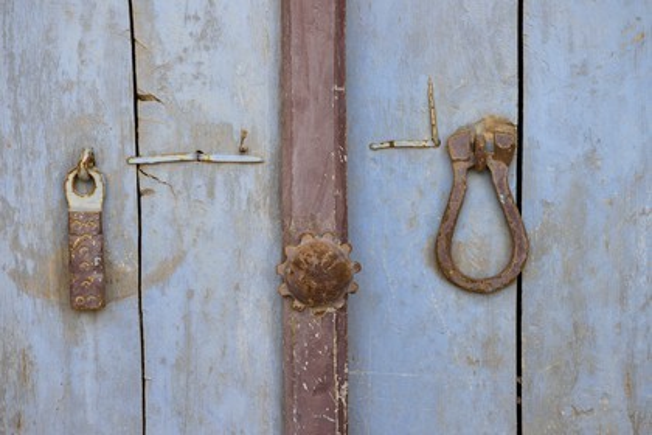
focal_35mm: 70
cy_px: 218
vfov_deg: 19.5
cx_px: 326
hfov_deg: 28.8
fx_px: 1268
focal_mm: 70
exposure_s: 1/160
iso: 400
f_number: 8
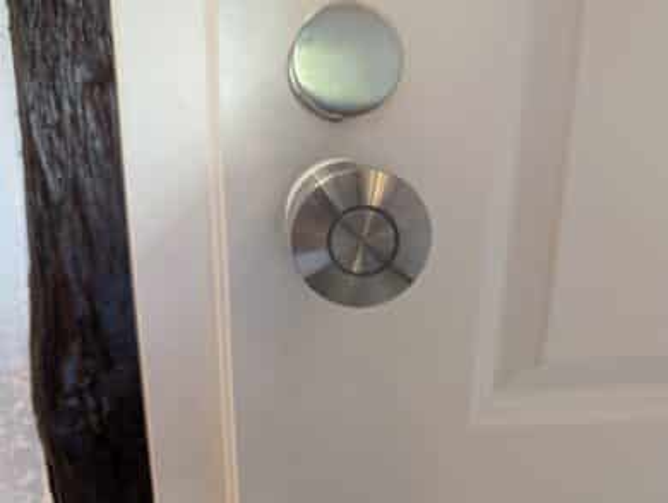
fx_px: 464
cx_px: 334
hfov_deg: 71.5
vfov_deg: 57.0
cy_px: 252
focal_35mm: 24
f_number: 1.68
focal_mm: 6.9
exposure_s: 1/50
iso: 533
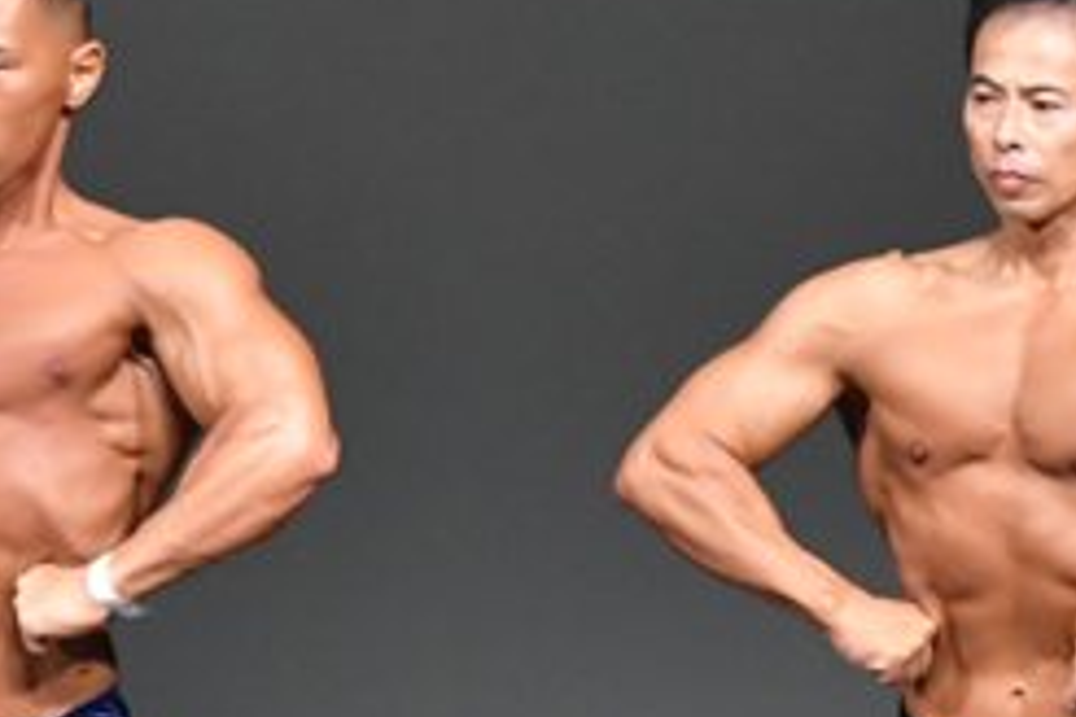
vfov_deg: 1.4
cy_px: 783
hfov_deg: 2.1
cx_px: 986
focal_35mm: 994
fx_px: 29707
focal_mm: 210
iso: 5000
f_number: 5.6
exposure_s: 1/400
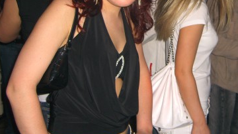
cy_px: 13
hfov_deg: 30.1
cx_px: 175
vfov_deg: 17.2
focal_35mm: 69
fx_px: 435
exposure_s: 1/60
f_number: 2.8
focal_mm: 7.9
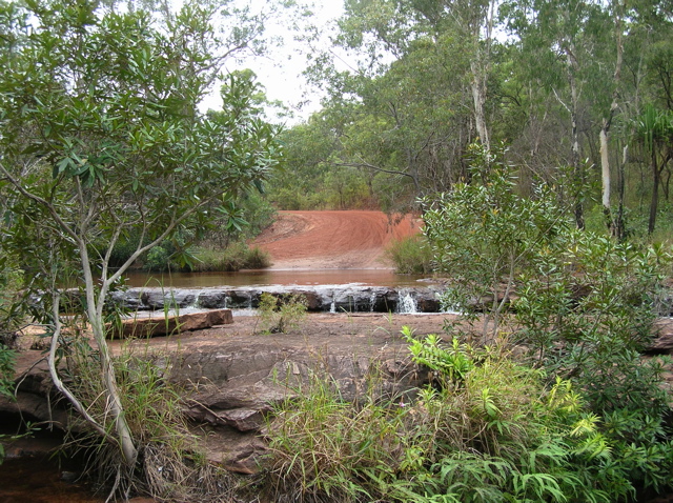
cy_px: 252
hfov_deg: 51.4
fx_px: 699
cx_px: 336
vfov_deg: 39.6
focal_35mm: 36
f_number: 2.7
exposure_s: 1/141
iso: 50
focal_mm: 6
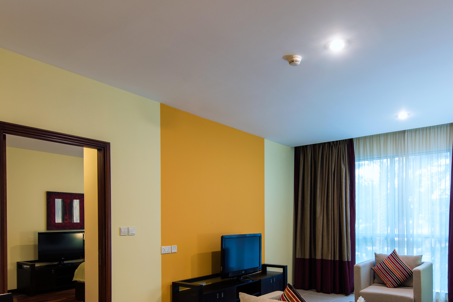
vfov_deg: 46.7
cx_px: 242
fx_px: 340
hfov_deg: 67.3
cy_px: 217
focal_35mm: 27
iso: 100
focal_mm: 14
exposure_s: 2.5
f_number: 8
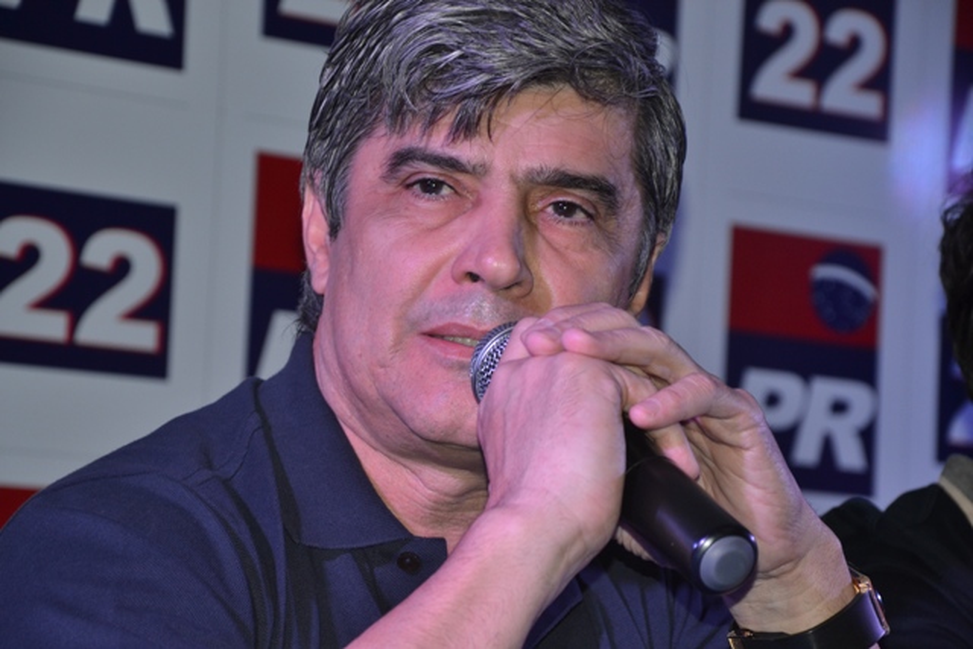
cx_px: 486
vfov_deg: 8.7
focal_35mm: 158
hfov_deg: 13.0
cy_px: 324
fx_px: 4258
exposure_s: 1/60
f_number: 5.6
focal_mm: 105
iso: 400
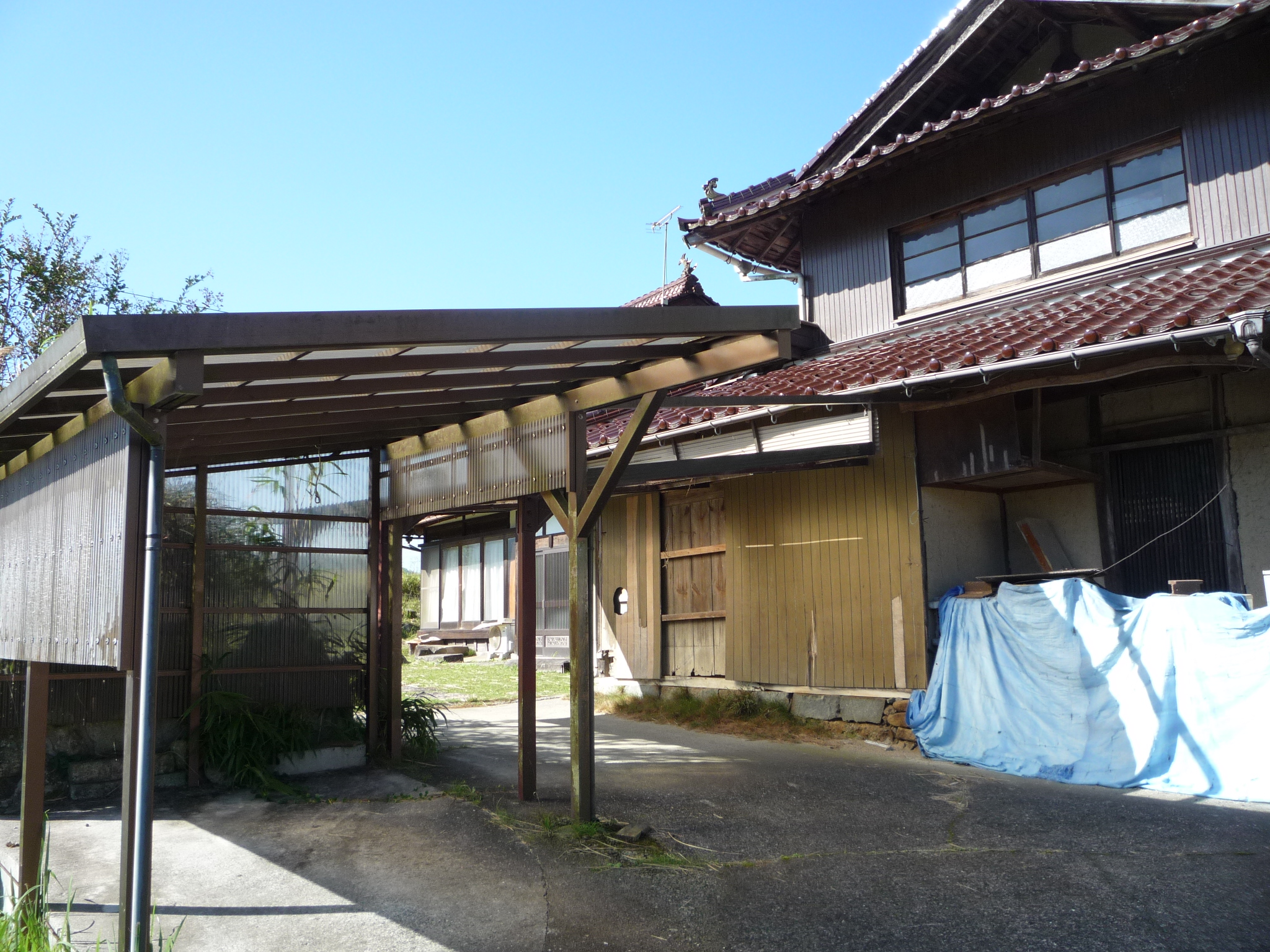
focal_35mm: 30
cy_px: 476
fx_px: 1101
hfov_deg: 60.0
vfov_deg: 46.8
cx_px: 635
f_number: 3.3
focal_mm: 5.2
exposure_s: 1/400
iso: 100
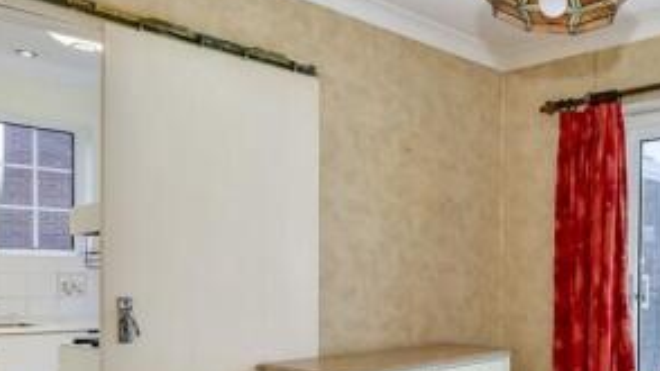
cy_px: 280
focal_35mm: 35
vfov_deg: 33.0
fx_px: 612
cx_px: 616
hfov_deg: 49.3
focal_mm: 10
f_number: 8
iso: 800
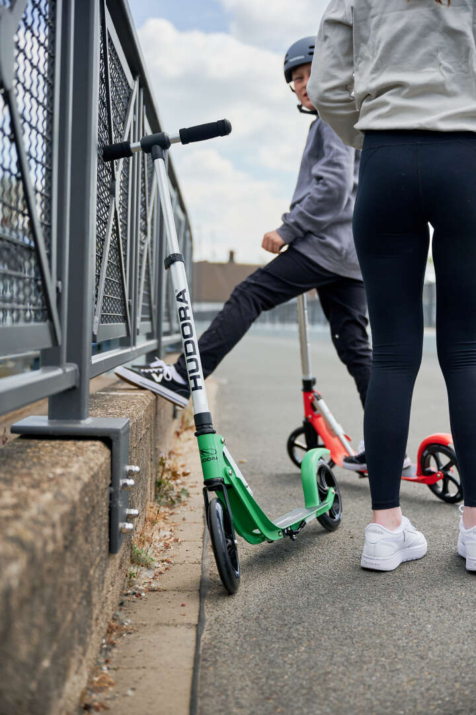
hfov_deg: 28.0
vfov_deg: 41.1
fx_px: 953
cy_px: 358
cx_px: 238
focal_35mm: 48
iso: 320
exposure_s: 1/4000
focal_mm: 48
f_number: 2.8
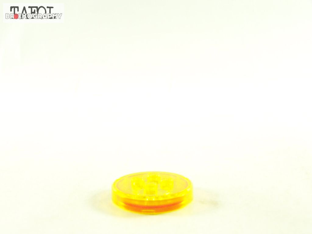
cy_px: 117
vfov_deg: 22.9
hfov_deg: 30.3
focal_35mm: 64
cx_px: 156
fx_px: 577
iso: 400
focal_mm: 10.7
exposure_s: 1/60
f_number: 3.2
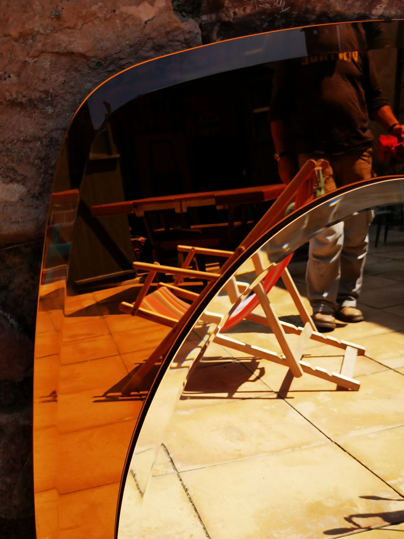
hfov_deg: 37.7
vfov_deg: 49.0
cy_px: 270
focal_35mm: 38
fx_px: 591
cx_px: 202
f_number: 1.8
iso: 50
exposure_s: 1/1473
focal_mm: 5.58
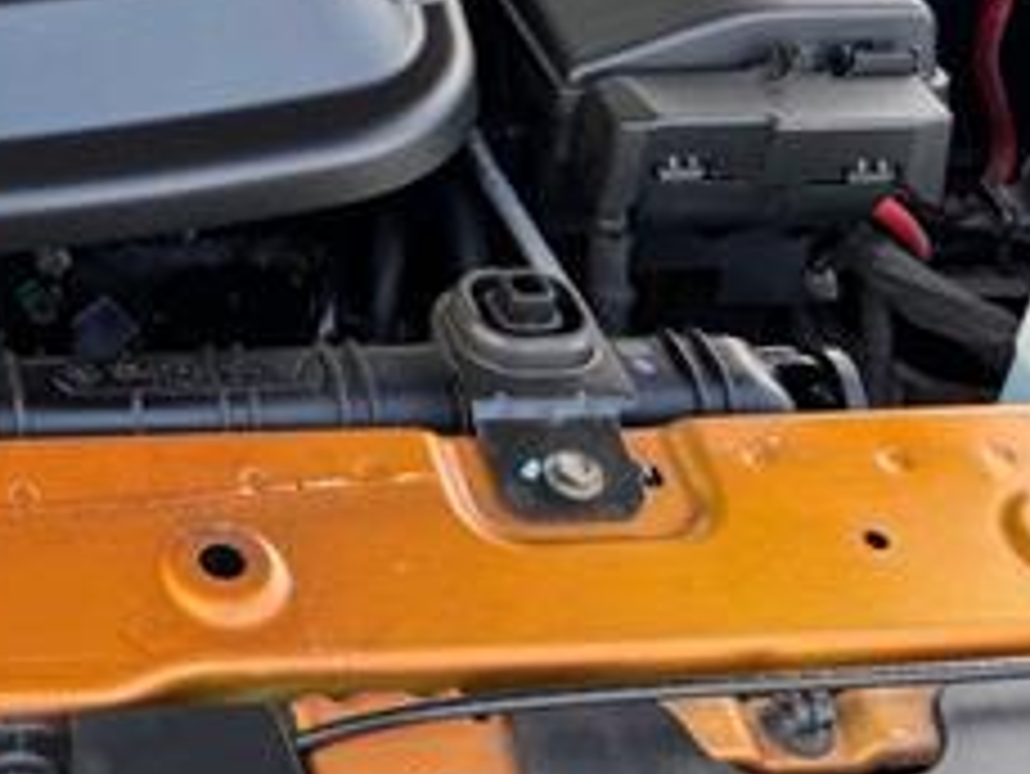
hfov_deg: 25.9
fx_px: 1995
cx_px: -207
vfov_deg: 21.1
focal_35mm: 67
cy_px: -32
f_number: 1.78
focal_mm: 6.76
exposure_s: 1/165
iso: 100
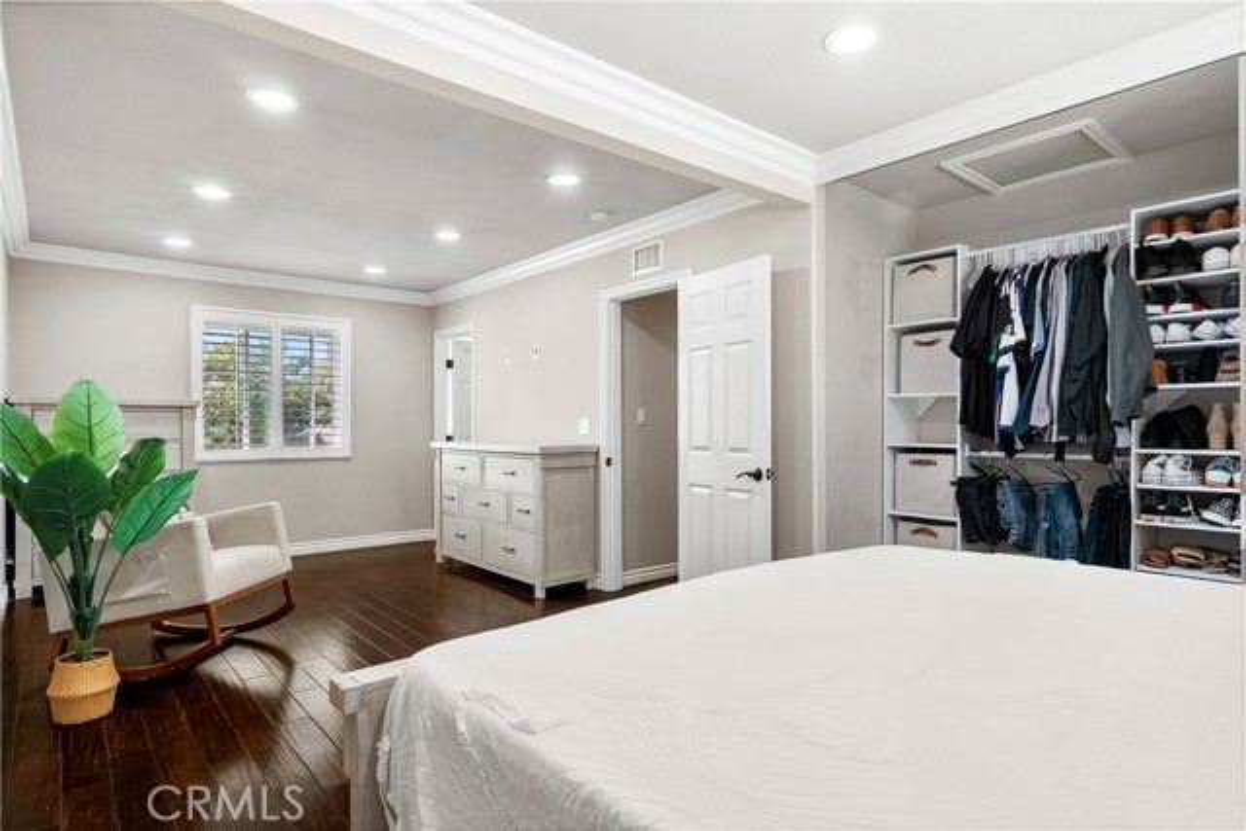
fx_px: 692
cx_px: 623
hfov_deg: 84.0
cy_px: 416
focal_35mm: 20
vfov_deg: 62.0
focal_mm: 20
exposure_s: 1
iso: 250
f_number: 9.5
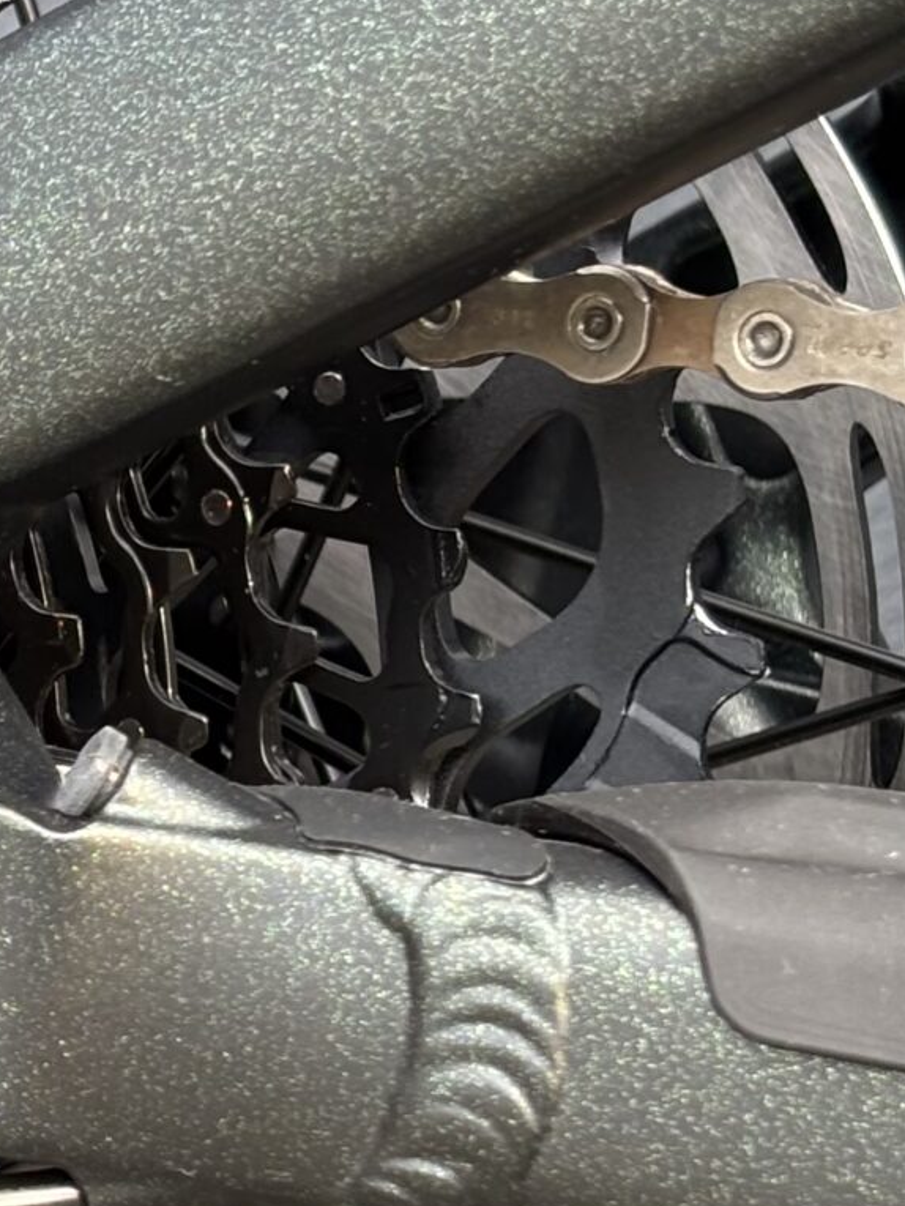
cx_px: -465
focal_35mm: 174
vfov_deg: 11.3
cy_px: 1077
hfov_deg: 8.3
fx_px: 6064
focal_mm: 5.96
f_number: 1.6
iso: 50
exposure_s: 1/113
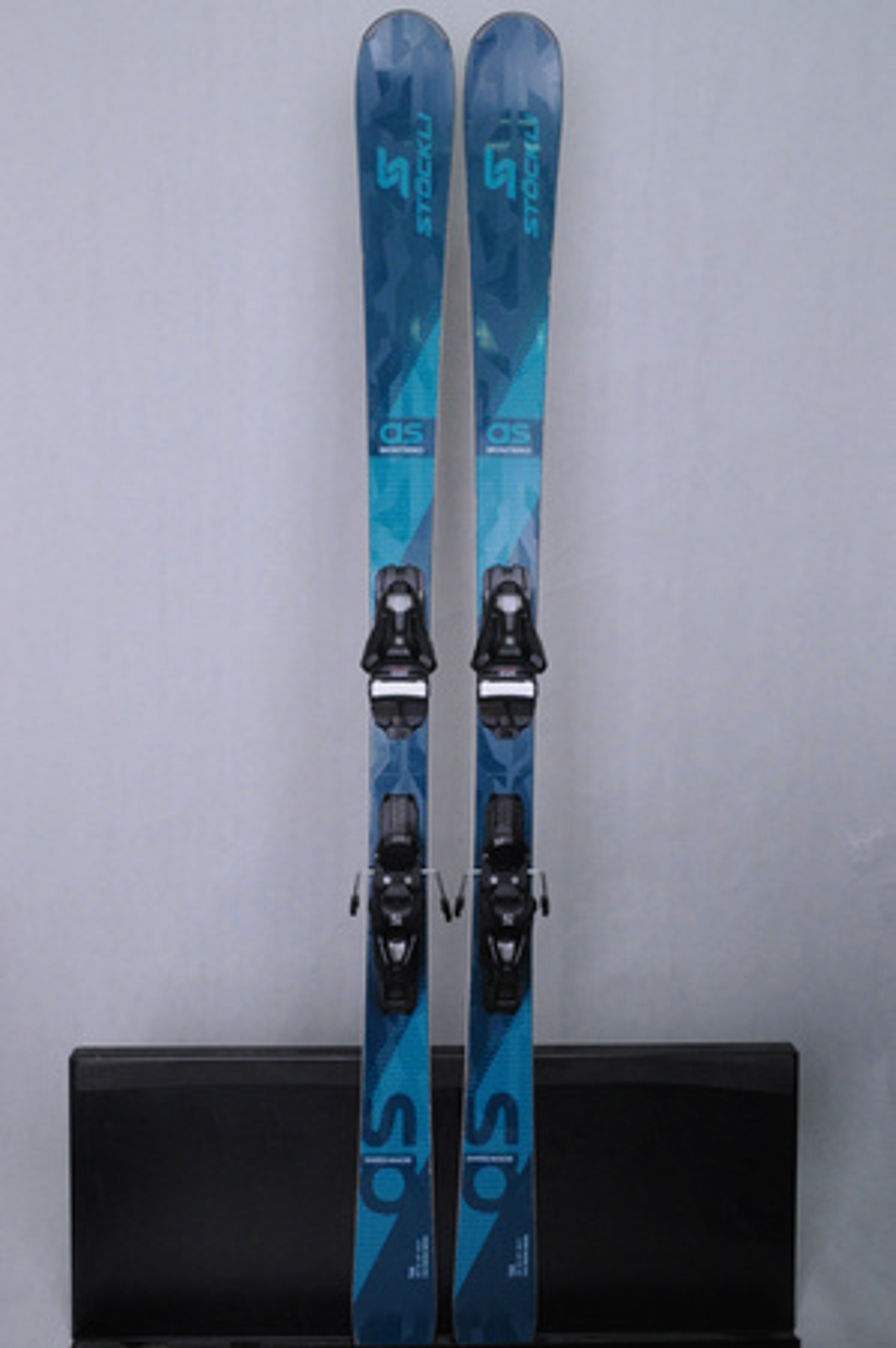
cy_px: 674
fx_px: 1235
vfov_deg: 57.3
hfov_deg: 39.9
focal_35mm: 33
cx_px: 448
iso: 1800
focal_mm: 22
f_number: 8
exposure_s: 1/125
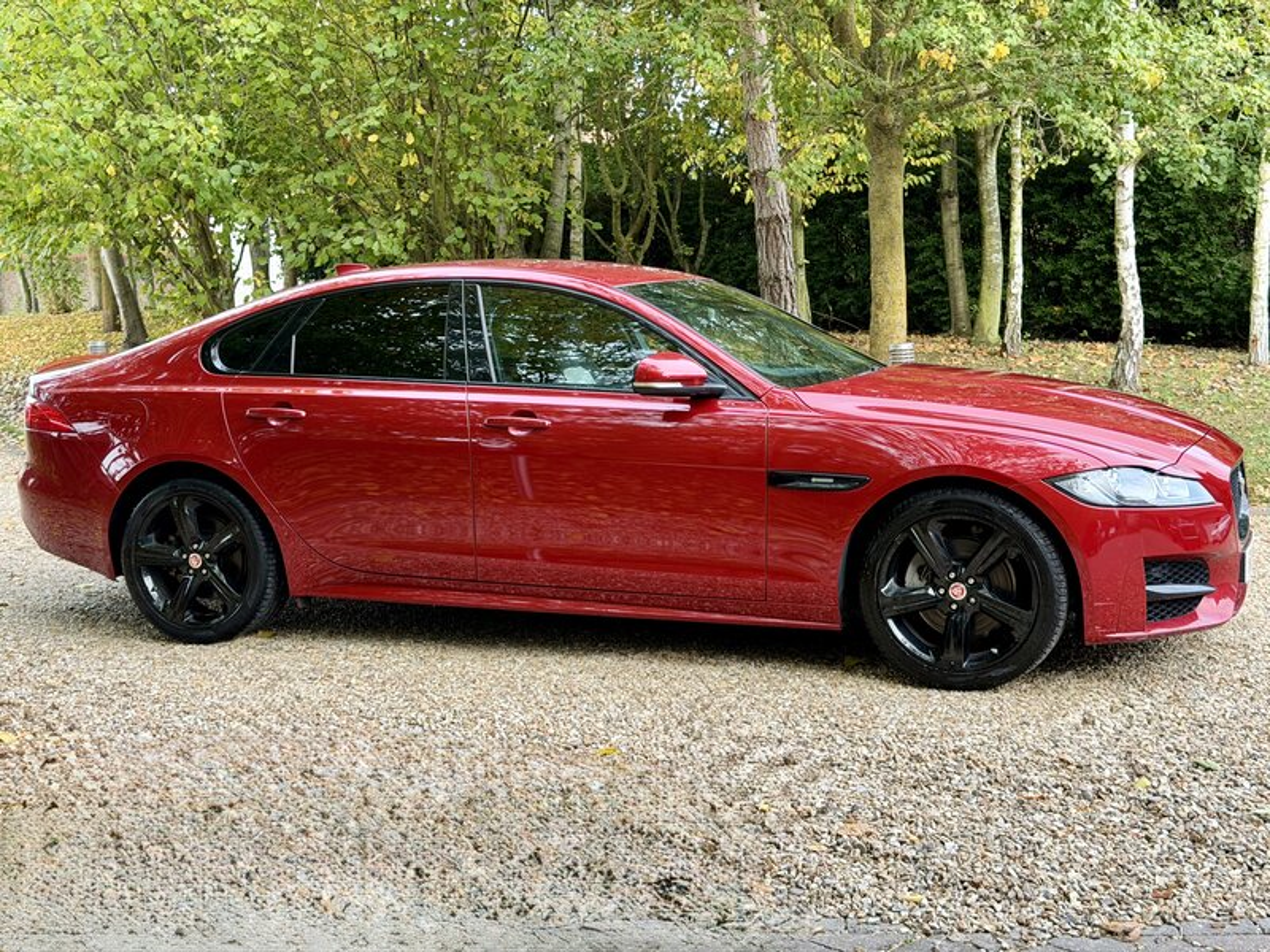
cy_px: 476
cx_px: 635
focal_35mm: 48
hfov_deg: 39.7
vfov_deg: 30.3
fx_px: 1761
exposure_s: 1/224
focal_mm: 6.76
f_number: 1.78
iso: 64
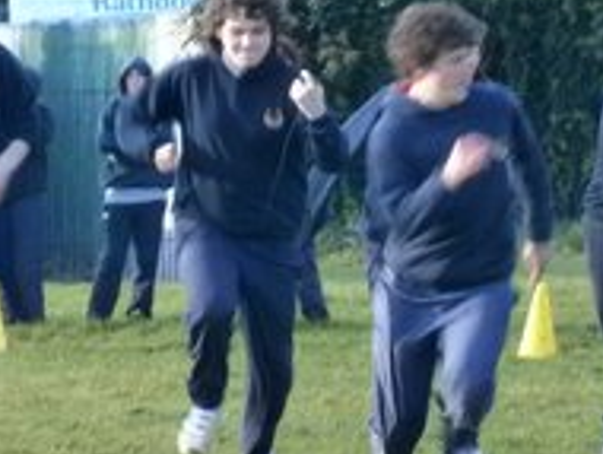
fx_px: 5930
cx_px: 73
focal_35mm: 340
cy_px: 57
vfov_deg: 4.4
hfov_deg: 5.8
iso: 125
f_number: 5.4
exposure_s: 1/80
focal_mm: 17.8
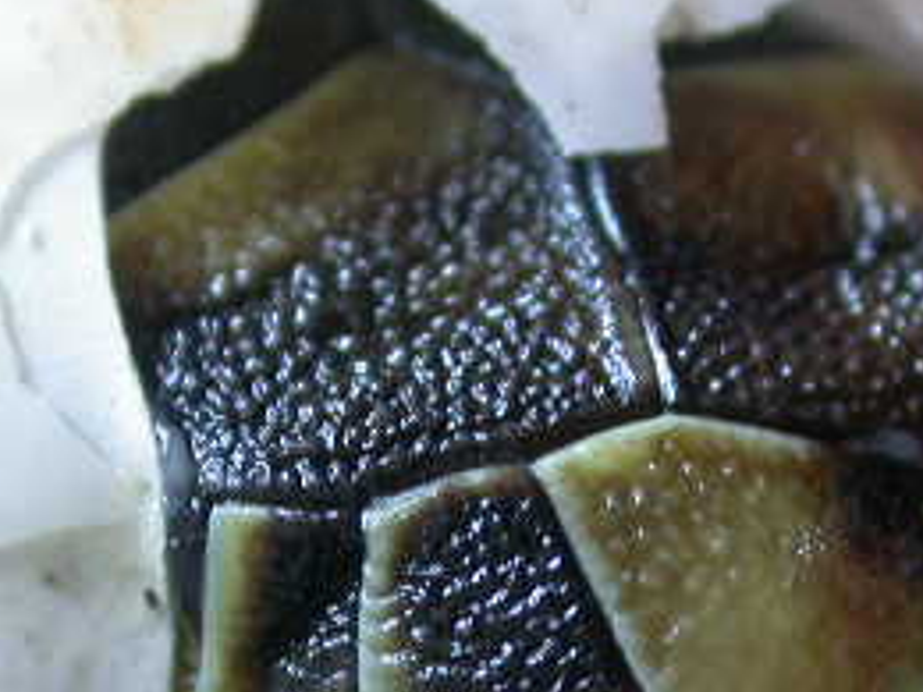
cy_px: 610
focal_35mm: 165
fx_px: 4400
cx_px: 451
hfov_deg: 12.0
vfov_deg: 9.0
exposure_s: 1/14.2
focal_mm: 14
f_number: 3.2
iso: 100
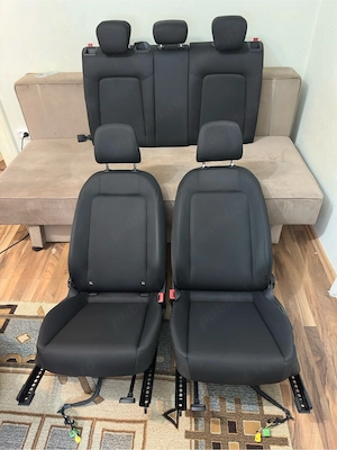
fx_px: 312
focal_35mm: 24
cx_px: 168
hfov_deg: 56.8
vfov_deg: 71.6
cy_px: 225
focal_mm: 6.86
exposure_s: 1/25
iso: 800
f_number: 1.78
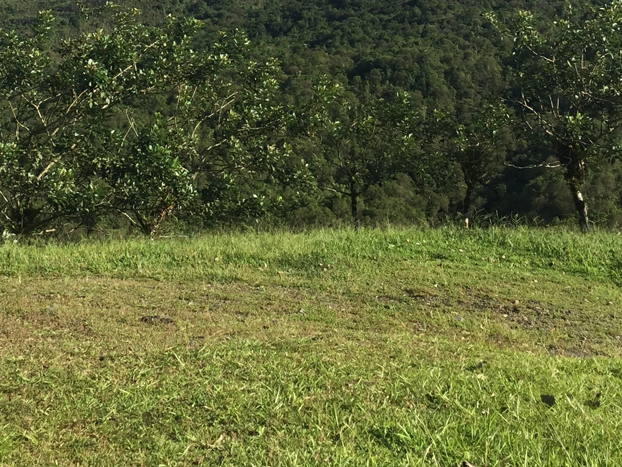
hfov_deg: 28.8
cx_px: 202
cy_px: -44
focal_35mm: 67
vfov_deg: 20.9
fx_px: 1204
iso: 32
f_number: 2.2
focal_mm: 4.15
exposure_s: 1/1236
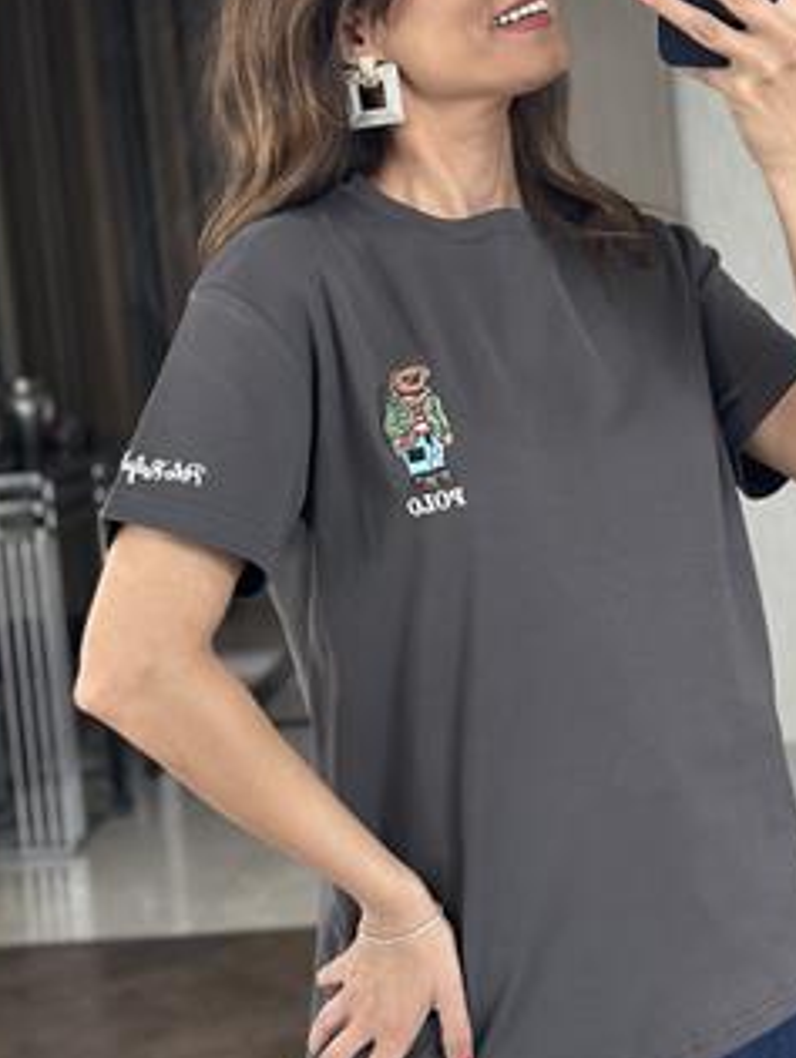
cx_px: 594
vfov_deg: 25.3
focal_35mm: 77
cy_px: 427
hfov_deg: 19.1
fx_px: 2356
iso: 320
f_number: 1.78
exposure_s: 1/60
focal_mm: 6.86
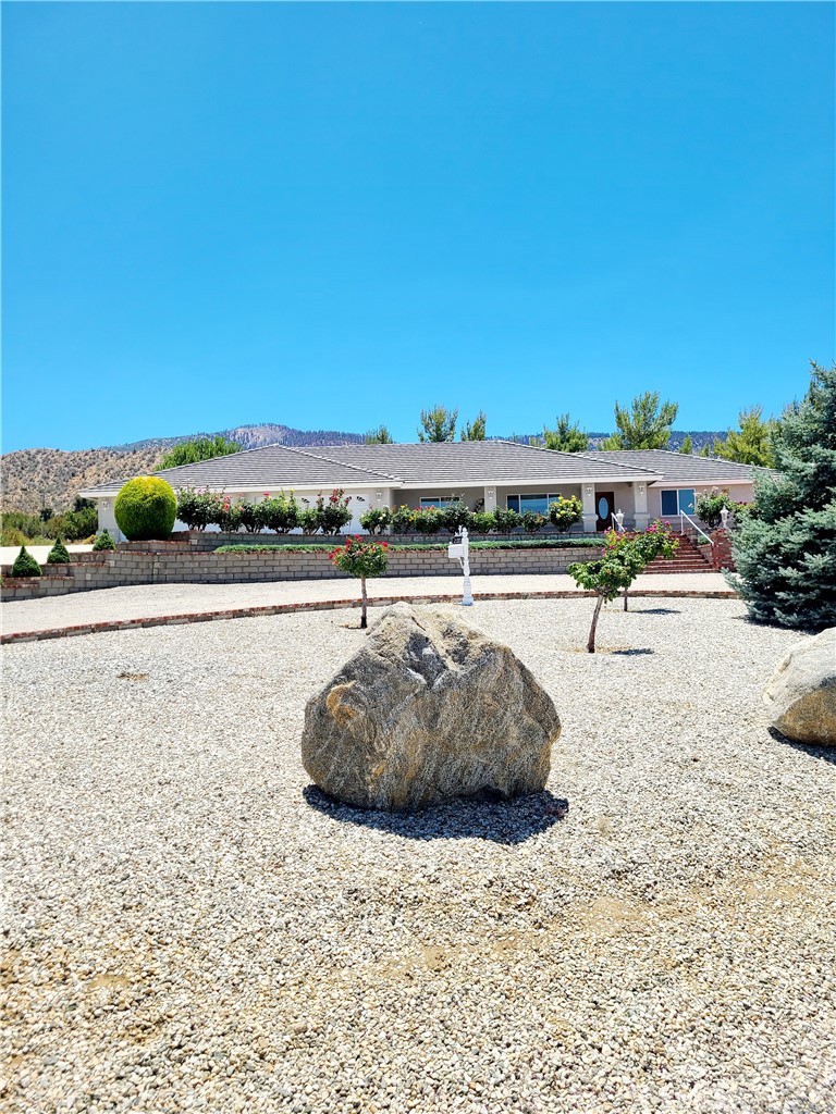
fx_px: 837
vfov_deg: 67.3
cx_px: 418
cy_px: 557
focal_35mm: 26
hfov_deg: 53.1
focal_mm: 5.4
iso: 40
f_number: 1.8
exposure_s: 1/2500
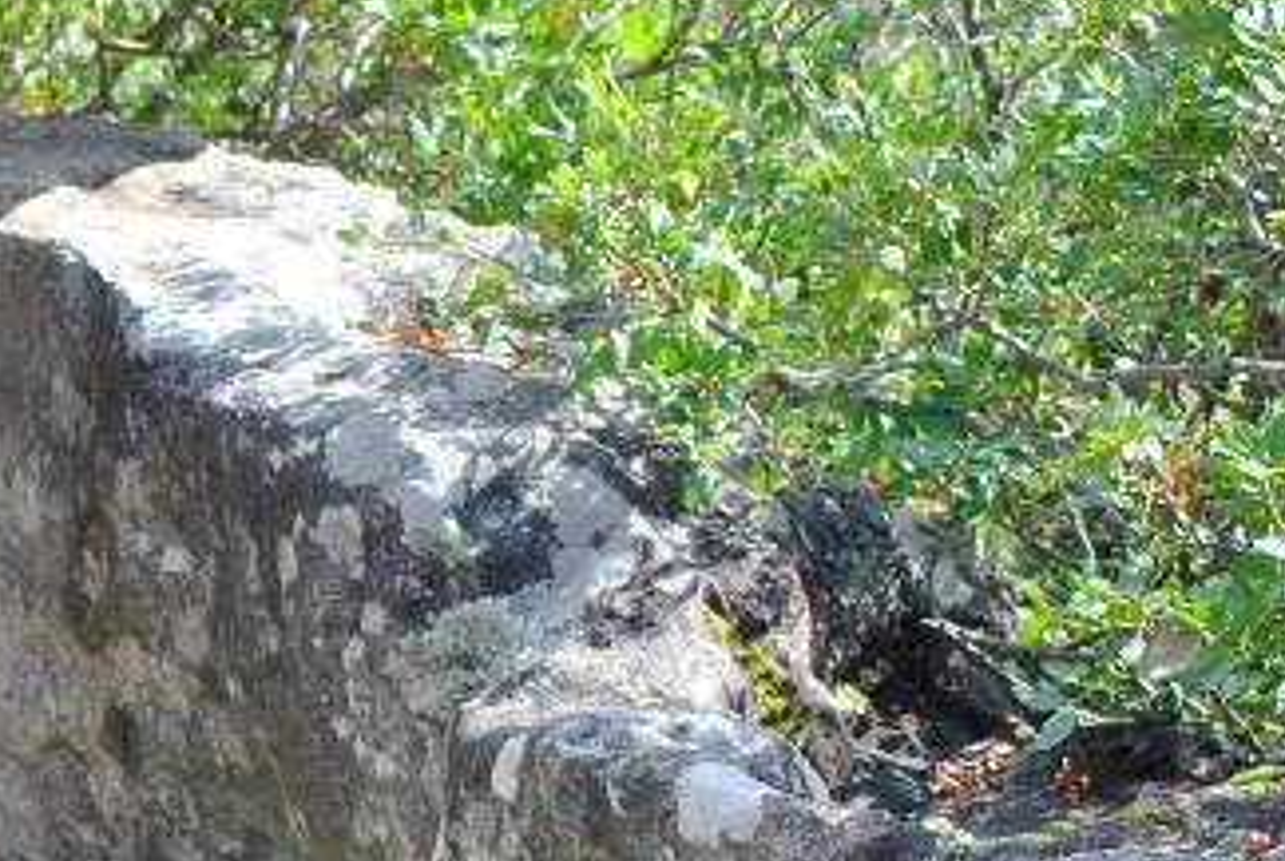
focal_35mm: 138
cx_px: -547
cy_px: 803
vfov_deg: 9.9
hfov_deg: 14.1
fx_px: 4918
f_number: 9
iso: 200
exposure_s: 1/100
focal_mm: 29
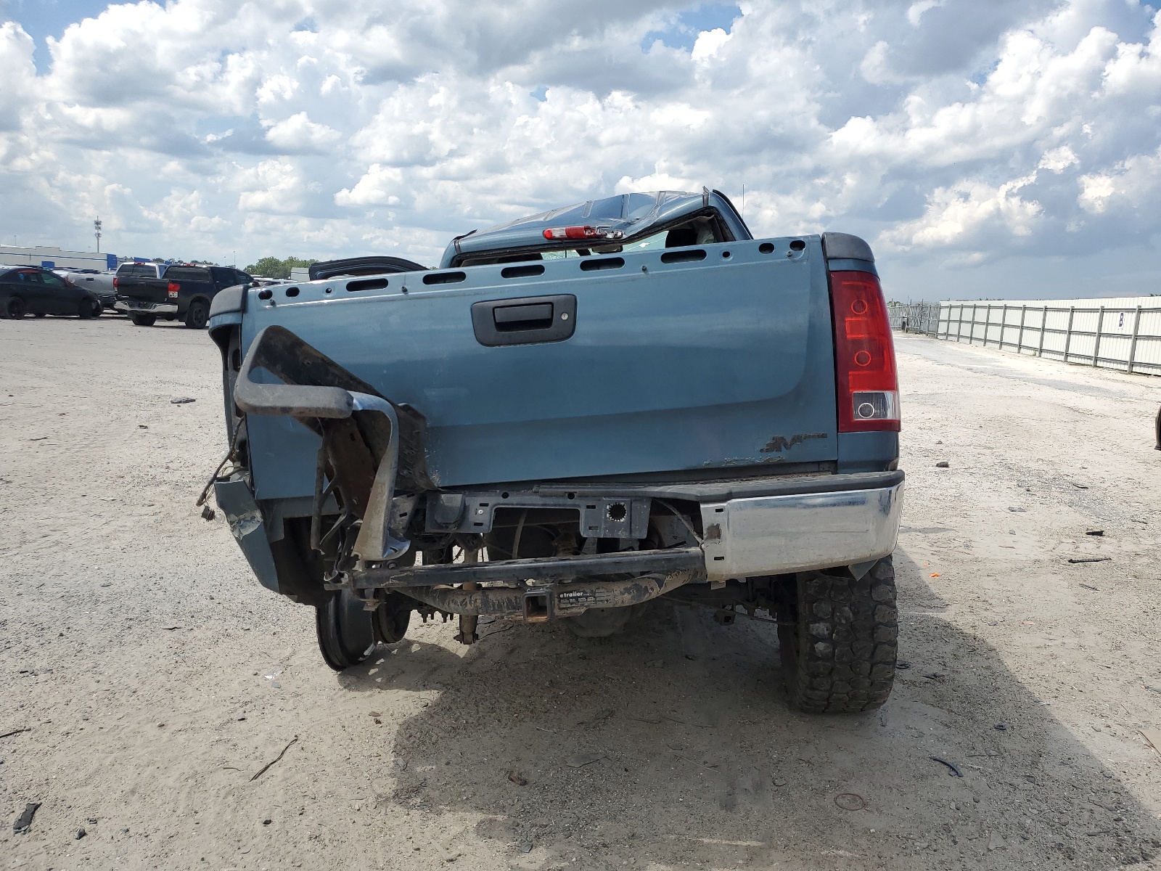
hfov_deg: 67.3
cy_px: 436
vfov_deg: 53.1
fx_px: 872
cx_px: 580
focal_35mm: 26
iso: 50
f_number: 1.5
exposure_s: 1/3333
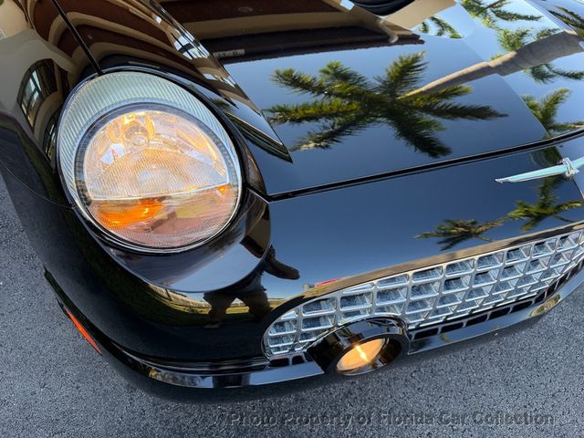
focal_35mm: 24
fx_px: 405
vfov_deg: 56.8
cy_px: 219
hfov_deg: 71.6
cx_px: 292
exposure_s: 1/303
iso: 80
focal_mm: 6.76
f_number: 1.78
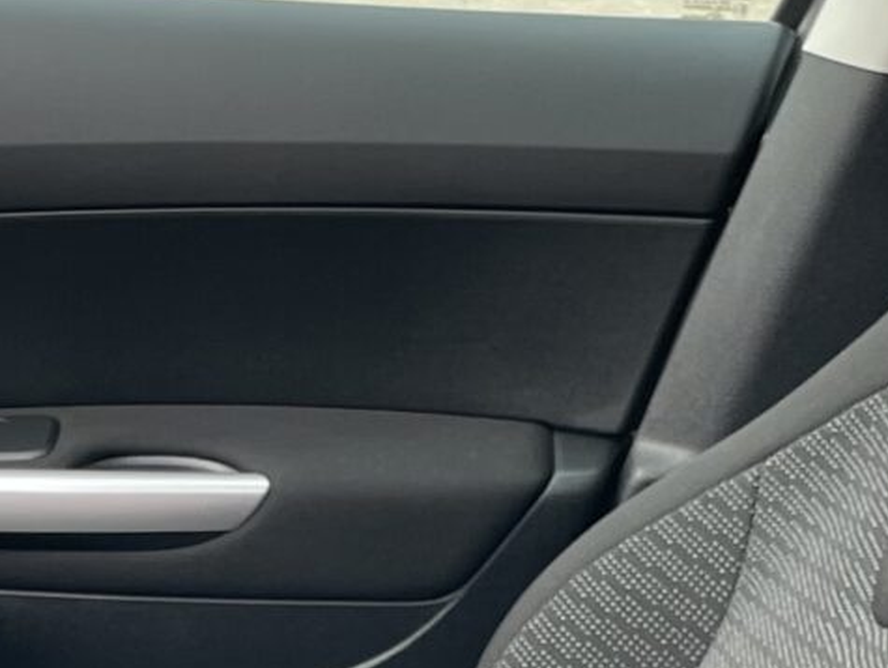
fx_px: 3594
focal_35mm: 140
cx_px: 224
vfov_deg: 10.3
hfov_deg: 14.0
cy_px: 979
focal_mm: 4.2
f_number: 1.6
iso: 32
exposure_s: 1/148
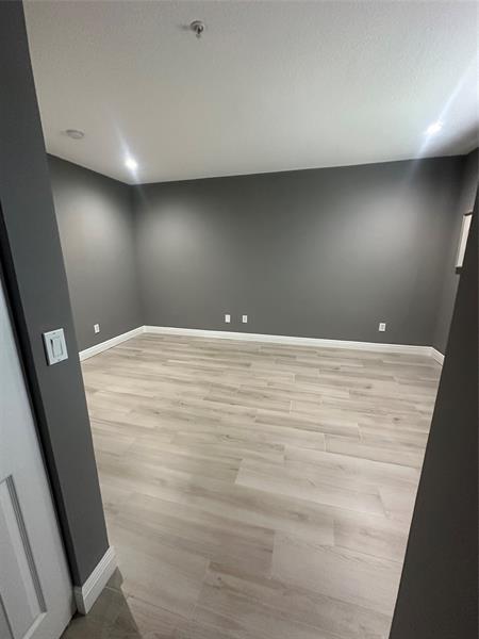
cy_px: 320
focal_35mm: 14
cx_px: 240
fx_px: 258
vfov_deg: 102.1
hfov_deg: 85.7
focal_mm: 2.22
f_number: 2.2
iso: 500
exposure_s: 1/60
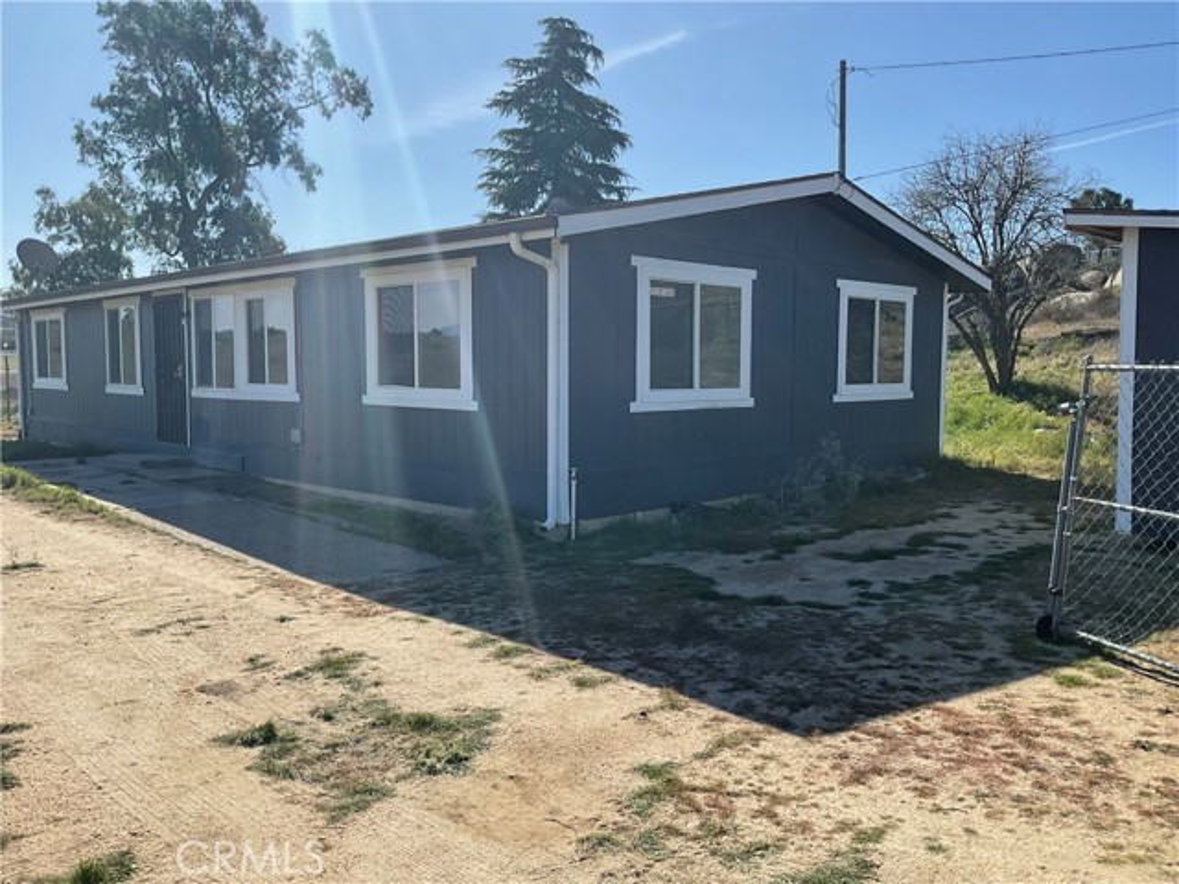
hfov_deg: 61.7
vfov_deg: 48.2
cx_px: 590
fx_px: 988
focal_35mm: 29
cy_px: 442
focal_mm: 3
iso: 16
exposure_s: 1/2320
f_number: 1.8
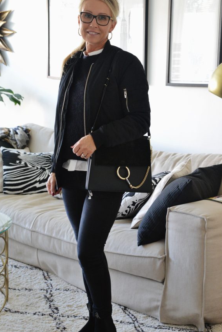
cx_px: 97
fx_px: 720
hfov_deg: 17.5
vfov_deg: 26.0
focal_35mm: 78
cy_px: 177
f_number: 6.3
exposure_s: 1/30
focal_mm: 65
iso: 4000
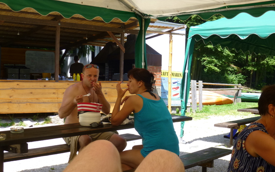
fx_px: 360
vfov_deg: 26.8
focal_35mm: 48
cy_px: 99
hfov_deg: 41.8
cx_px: 137
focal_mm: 8
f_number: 3.9
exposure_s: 1/160
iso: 100
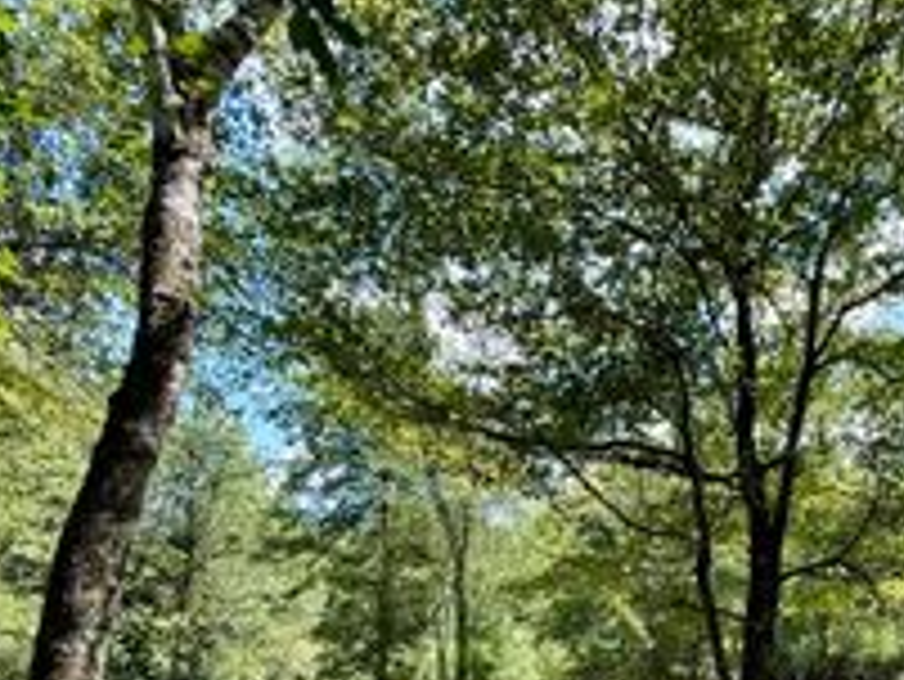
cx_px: 729
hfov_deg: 55.5
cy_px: 615
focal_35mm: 30
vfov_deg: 42.8
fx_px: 784
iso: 40
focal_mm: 2.22
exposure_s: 1/237
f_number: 2.2
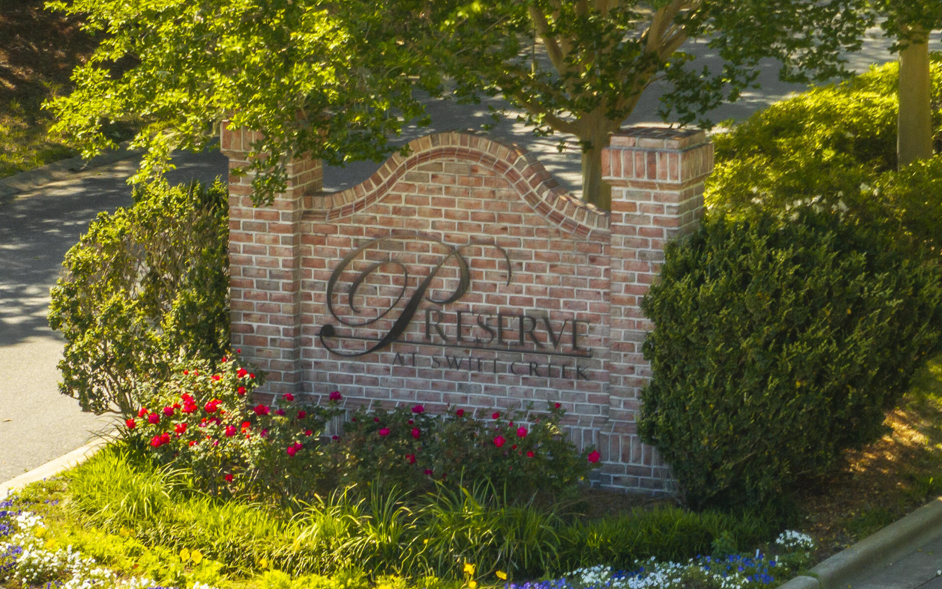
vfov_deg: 4.7
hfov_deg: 7.6
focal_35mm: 278
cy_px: 308
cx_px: 420
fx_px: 7137
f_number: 3.4
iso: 110
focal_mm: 30.71
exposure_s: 1/15
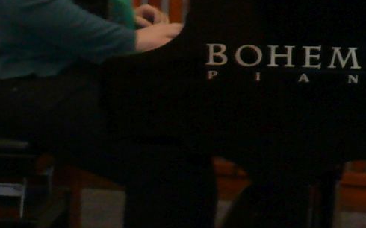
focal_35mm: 226
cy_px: -212
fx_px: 2254
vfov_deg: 5.7
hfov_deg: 9.2
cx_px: 417
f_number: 3.2
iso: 200
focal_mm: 9.4
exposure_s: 1/30
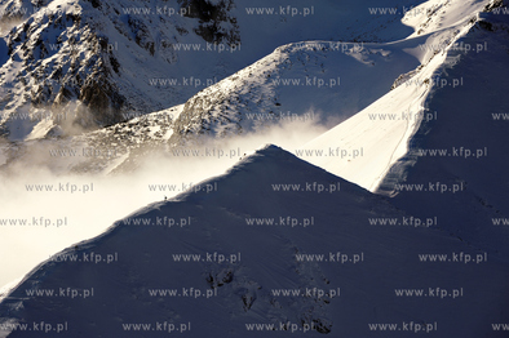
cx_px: 252
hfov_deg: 10.1
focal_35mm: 203
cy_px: 169
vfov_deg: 6.8
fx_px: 2868
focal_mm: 200
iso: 200
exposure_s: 1/400
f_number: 11
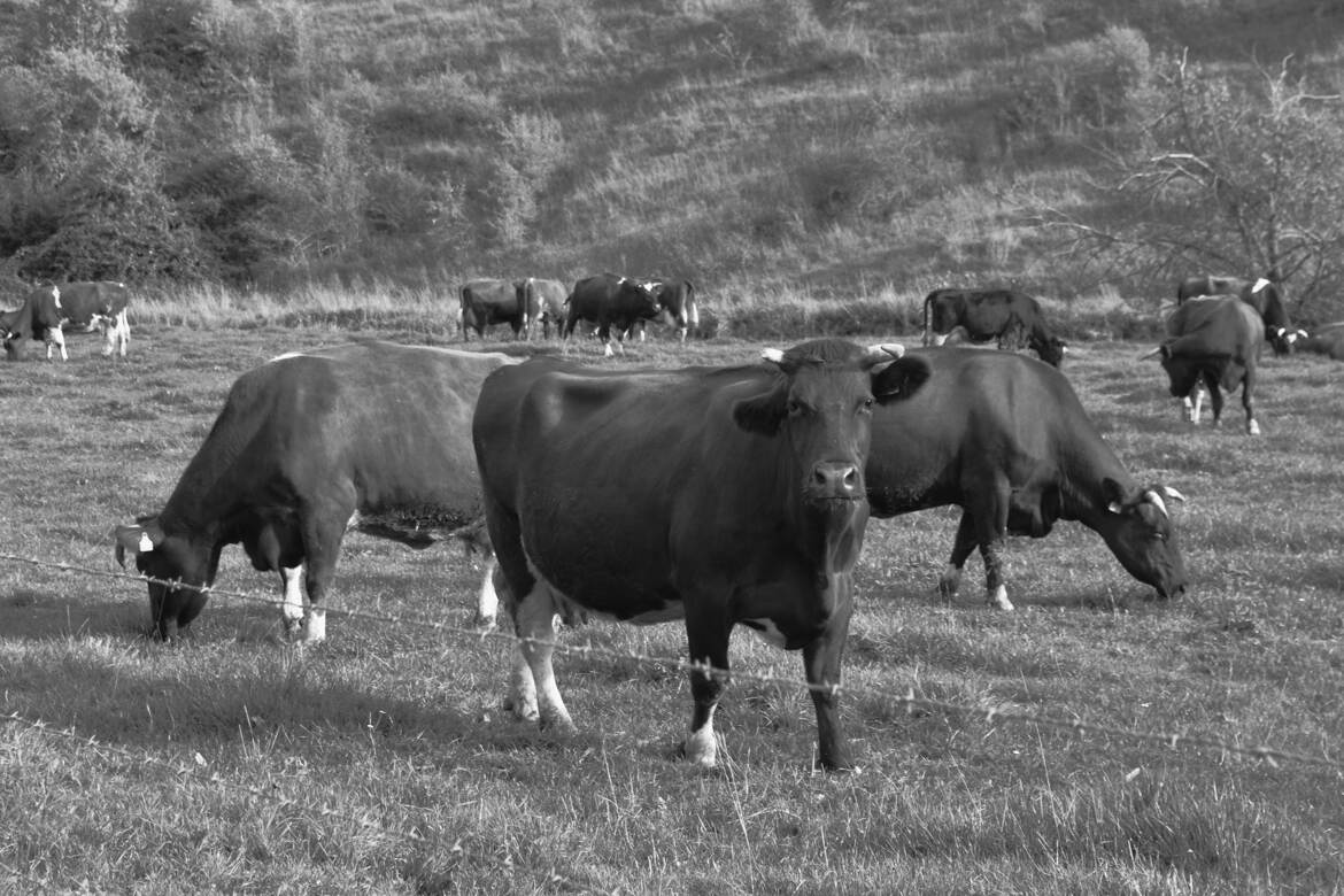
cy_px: 448
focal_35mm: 82
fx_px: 3080
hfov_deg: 24.6
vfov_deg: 16.6
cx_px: 672
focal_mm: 55
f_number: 9
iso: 400
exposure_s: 1/160
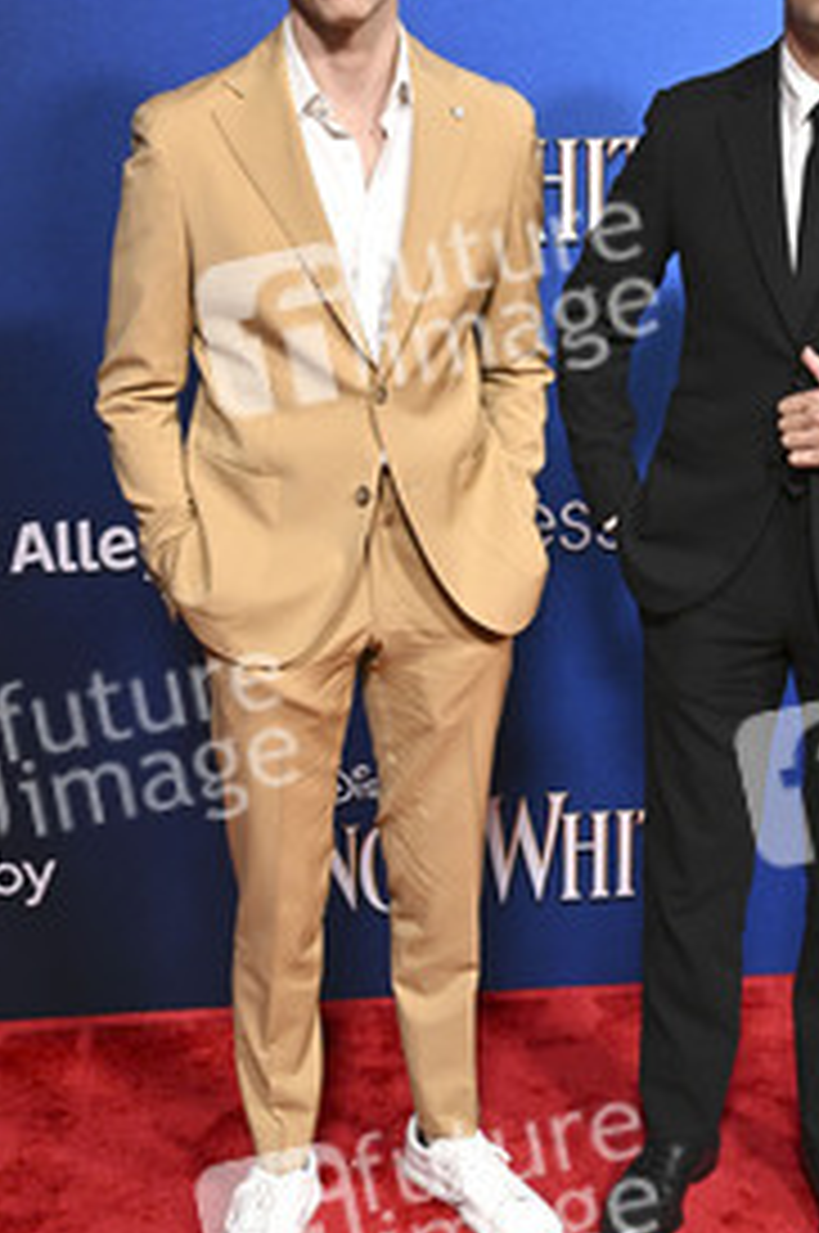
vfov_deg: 35.0
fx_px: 1950
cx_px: 558
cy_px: 536
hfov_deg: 23.6
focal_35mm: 57
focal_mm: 39
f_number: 4.5
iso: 3200
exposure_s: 1/250
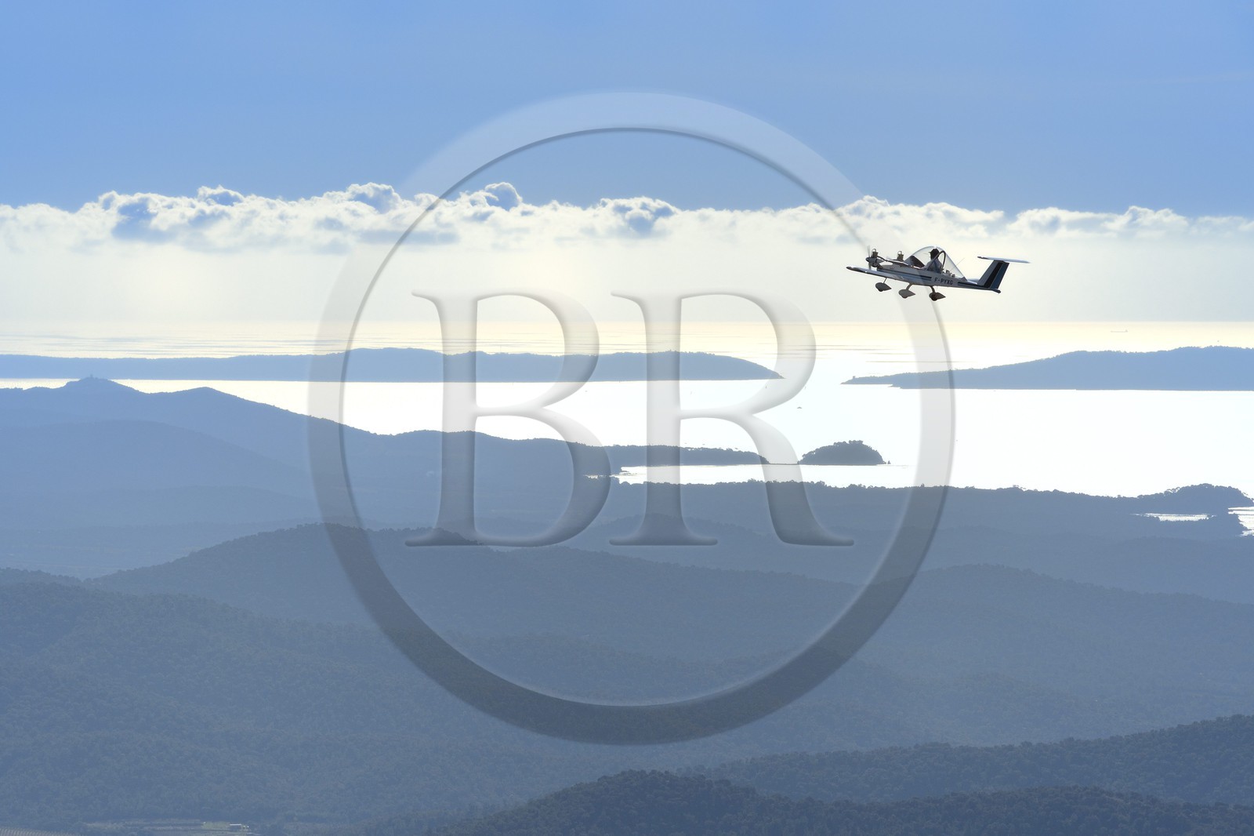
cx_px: 627
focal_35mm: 200
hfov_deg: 10.3
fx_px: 6965
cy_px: 418
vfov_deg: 6.9
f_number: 16
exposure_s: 1/1250
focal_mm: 200
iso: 800
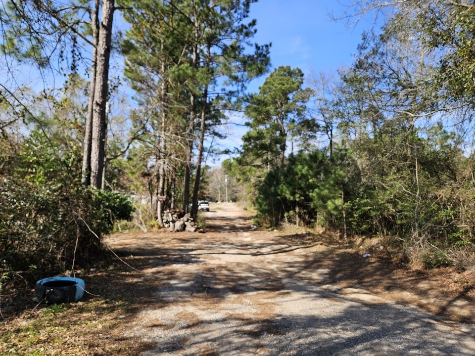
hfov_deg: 73.9
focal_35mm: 23
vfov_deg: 58.9
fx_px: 316
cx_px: 238
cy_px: 178
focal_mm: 5.4
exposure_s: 1/843
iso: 25
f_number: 1.8
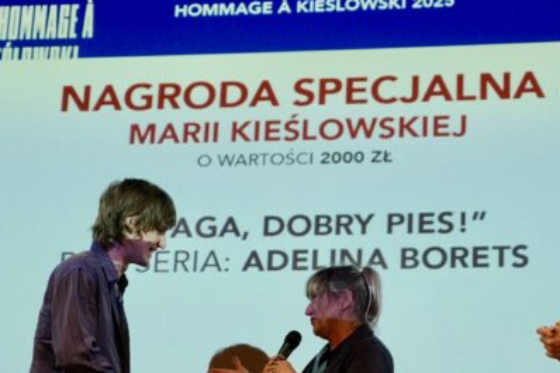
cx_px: 297
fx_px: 1710
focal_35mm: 110
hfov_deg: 18.6
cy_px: 221
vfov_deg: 12.4
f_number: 2.8
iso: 2500
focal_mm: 48.5
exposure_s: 1/220
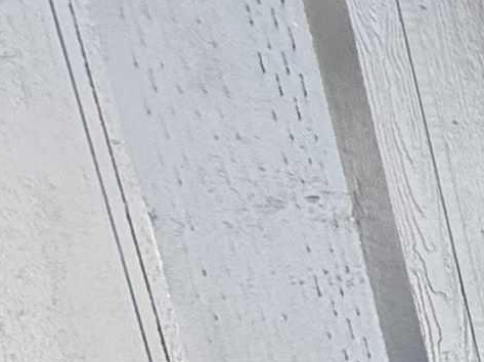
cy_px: 621
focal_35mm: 91
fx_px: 1271
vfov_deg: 14.5
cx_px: 1565
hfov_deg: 10.5
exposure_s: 1/99
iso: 160
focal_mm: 2.22
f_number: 2.2
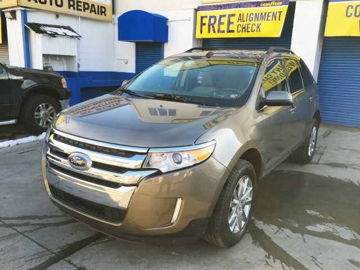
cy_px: 135
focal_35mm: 29
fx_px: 302
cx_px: 180
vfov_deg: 48.2
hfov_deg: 61.7
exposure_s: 1/341
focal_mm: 4.15
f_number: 2.2
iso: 32
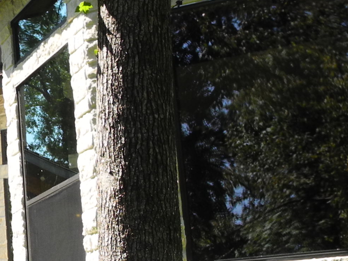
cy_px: 131
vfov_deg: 14.2
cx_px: -290
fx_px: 1046
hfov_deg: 15.9
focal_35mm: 104
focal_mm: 6
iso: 100
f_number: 2.8
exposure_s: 1/663
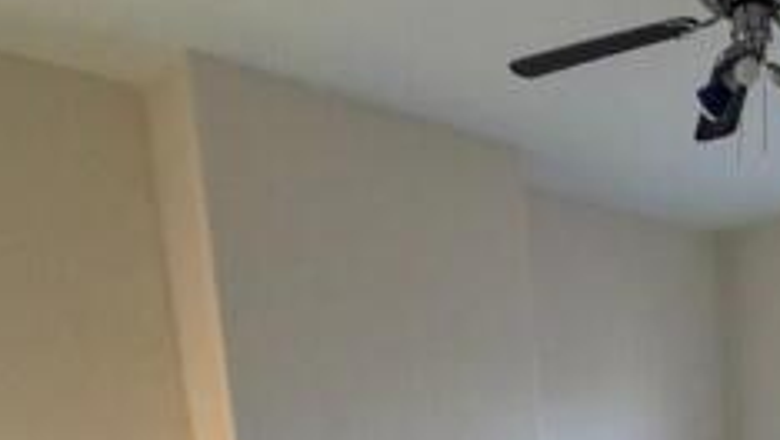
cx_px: 785
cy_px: 532
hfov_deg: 44.6
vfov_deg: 27.4
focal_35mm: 38
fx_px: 786
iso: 320
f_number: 2.2
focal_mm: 2.22
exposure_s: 1/88
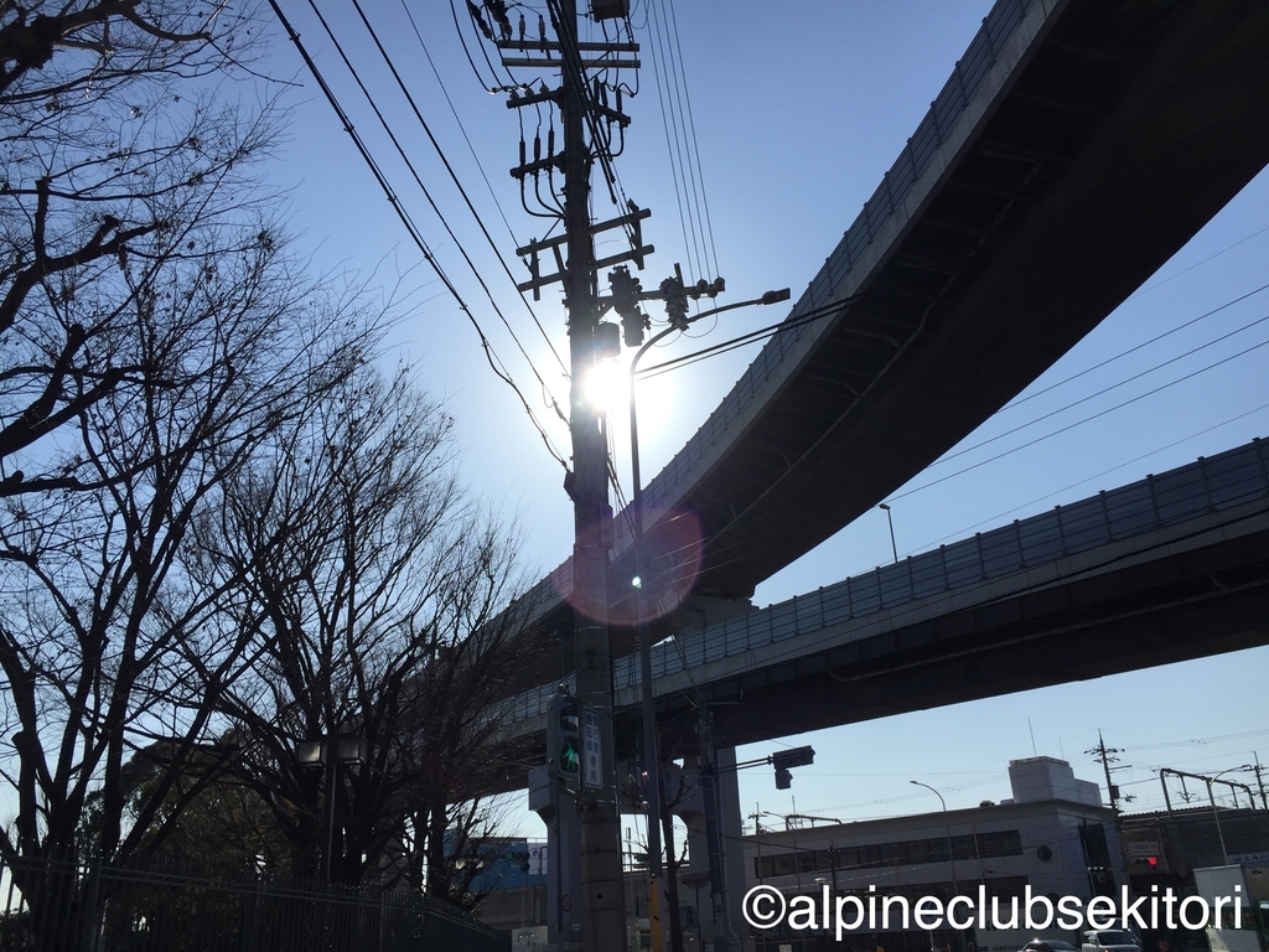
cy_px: 476
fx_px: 1063
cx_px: 634
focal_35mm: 29
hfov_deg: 61.7
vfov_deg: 48.2
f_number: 2.2
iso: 32
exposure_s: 1/4950
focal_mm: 4.15
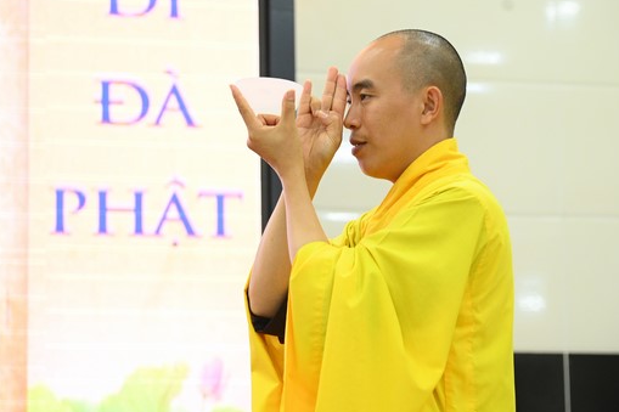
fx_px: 2303
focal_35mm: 134
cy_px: 176
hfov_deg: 15.3
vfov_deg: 10.2
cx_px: 328
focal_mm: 105
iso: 4000
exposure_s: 1/160
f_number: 4
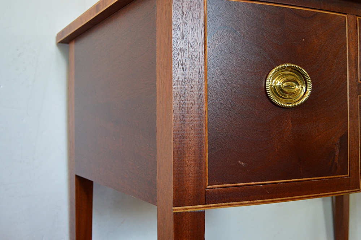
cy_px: 120
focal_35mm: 36
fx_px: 361
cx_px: 180
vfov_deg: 36.8
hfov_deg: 53.2
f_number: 3.8
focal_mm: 24
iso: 2000
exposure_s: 1/60
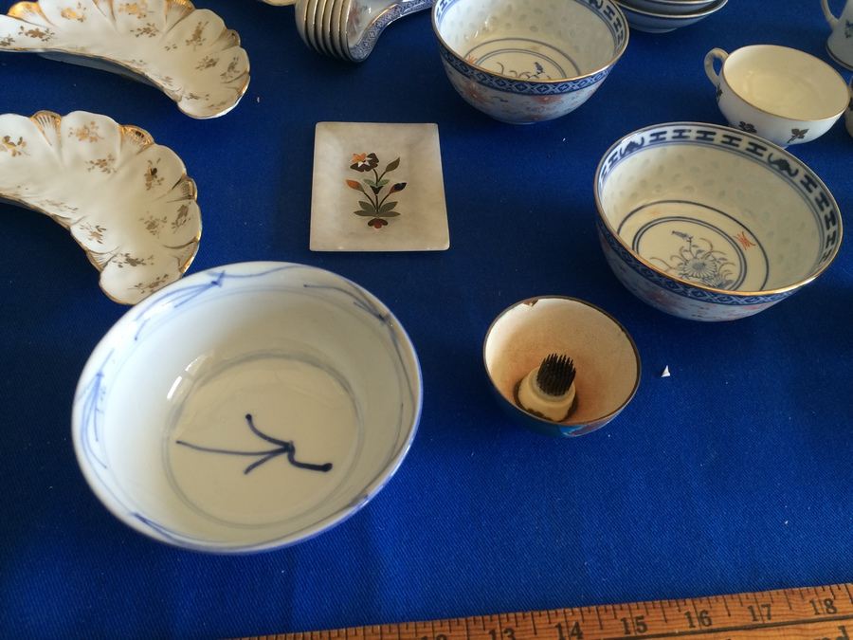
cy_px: 320
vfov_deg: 48.2
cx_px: 426
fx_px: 715
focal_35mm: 29
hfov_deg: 61.7
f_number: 2.2
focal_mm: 4.15
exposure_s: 1/30
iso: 64
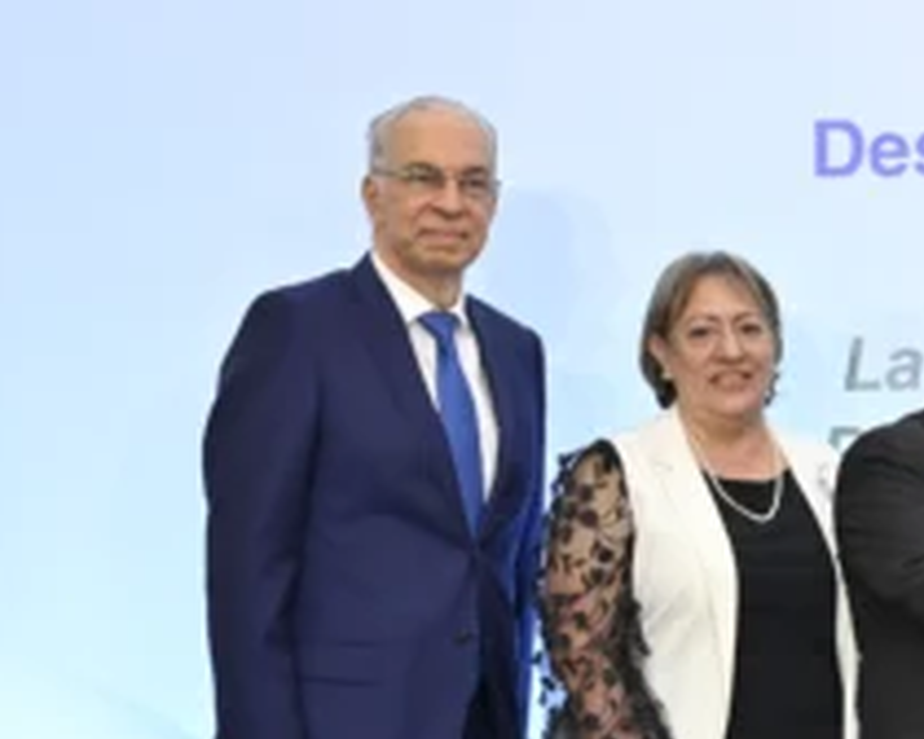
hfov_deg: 12.7
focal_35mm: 146
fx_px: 3993
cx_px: 1272
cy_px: 629
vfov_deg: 10.5
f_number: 4.5
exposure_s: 1/160
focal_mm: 45
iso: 1250
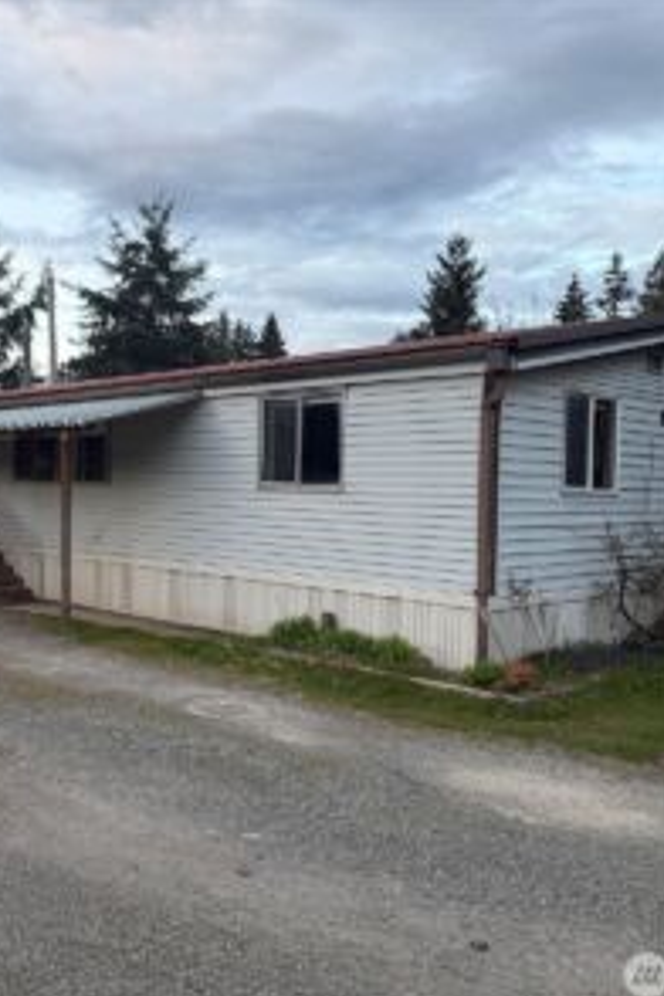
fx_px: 941
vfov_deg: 55.8
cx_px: 166
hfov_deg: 37.9
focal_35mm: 34
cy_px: 501
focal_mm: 6.76
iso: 80
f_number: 1.78
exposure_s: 1/196
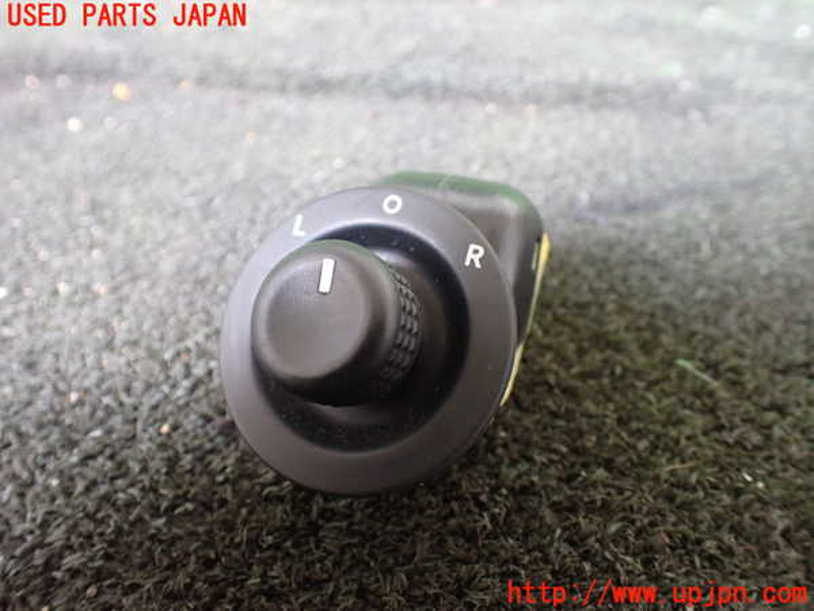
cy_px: 306
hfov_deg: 60.0
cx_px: 407
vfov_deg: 46.8
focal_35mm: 30
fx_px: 705
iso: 800
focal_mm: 5.4
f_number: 2.3
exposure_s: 1/40
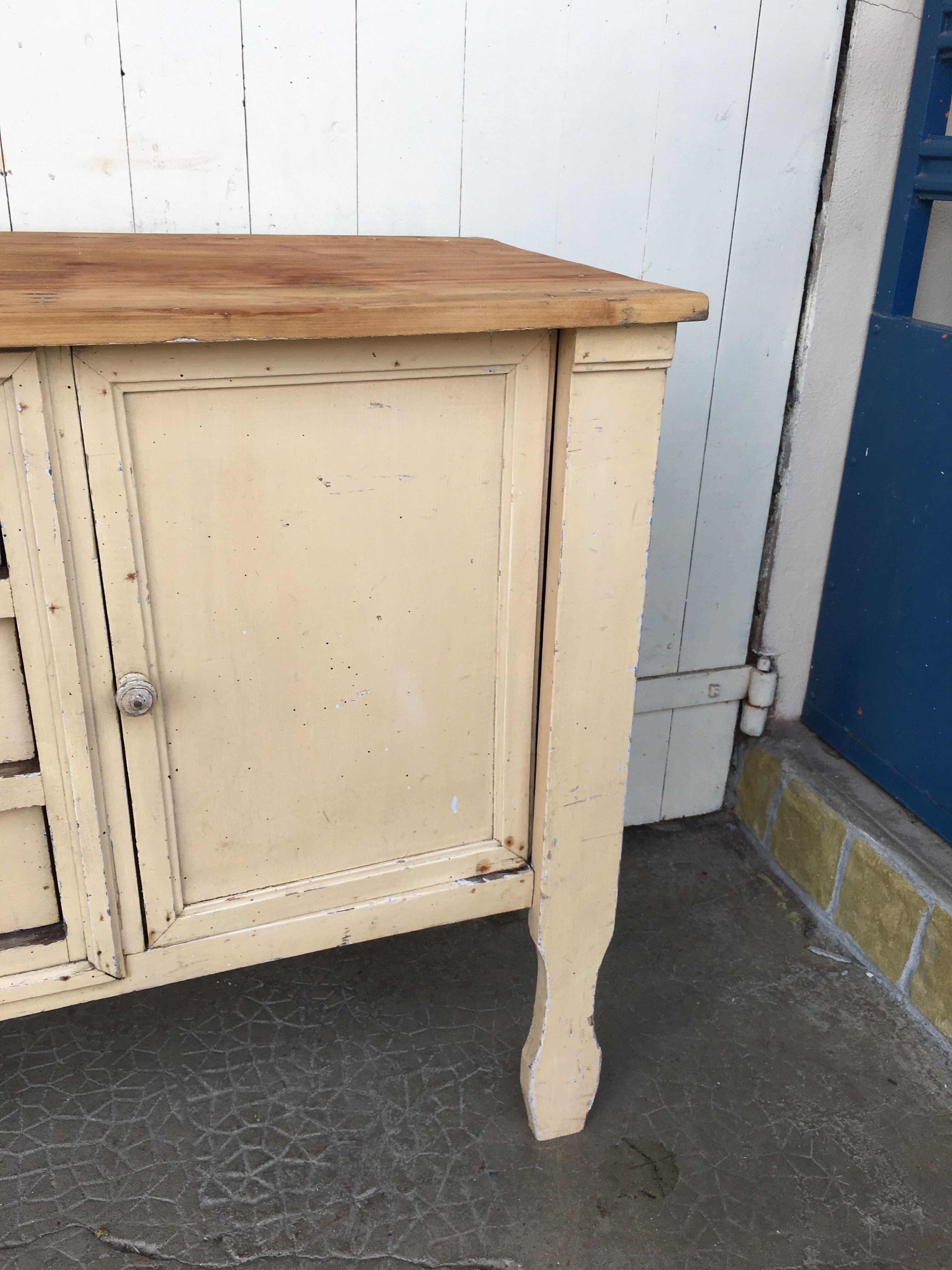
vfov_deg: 61.7
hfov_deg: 48.2
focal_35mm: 29
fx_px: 1063
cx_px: 476
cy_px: 635
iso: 25
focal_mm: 4.15
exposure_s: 1/172
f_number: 2.2
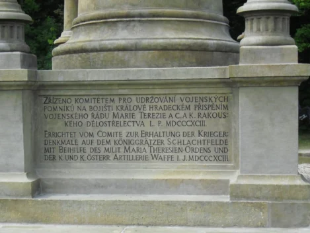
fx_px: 582
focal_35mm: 65
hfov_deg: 29.8
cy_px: 116
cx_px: 155
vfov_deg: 22.6
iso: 200
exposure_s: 1/800
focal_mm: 10.7
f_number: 3.8
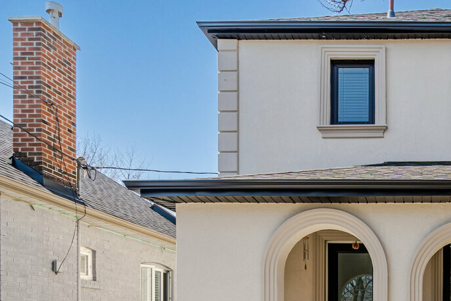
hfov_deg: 41.8
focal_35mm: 42
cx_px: 425
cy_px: 342
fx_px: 526
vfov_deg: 28.5
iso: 50
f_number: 7.1
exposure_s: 1/160
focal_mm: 10
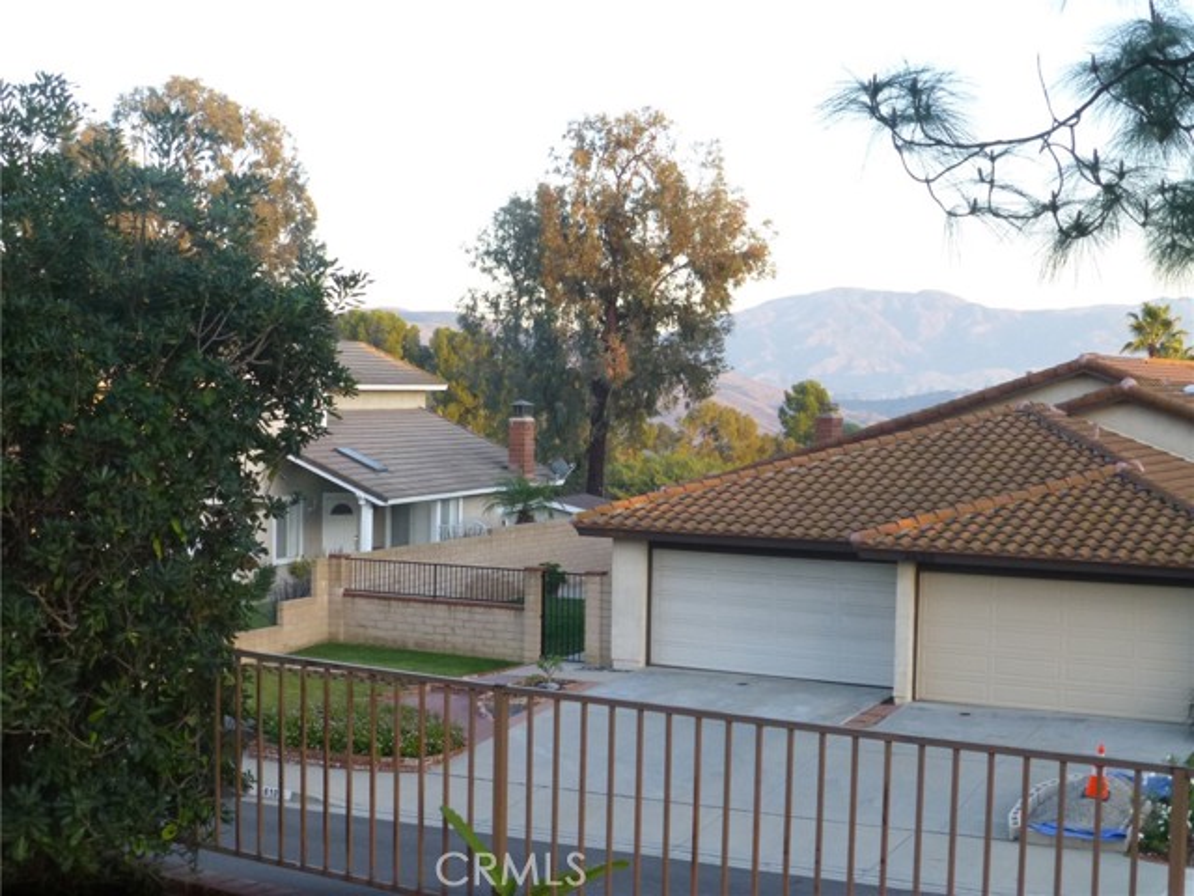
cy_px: 448
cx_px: 597
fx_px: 2001
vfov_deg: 25.2
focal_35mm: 58
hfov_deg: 33.2
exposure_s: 1/60
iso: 250
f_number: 4.7
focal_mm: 10.3
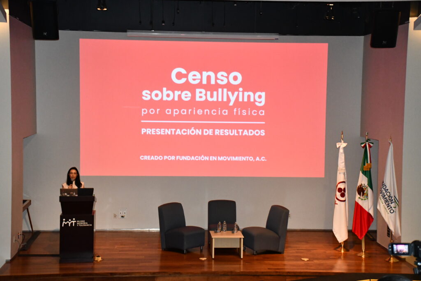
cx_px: 210
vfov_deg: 22.6
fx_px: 702
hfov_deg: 33.4
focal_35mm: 60
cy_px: 140
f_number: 4.5
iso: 4500
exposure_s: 1/60
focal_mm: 40
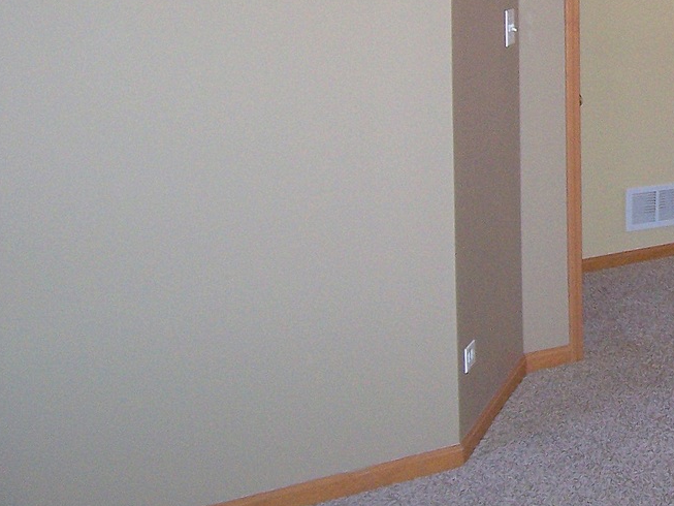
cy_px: 17
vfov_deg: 19.2
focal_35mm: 75
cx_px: 738
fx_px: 1461
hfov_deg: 24.3
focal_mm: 5.6
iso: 125
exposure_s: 1/45
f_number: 2.7
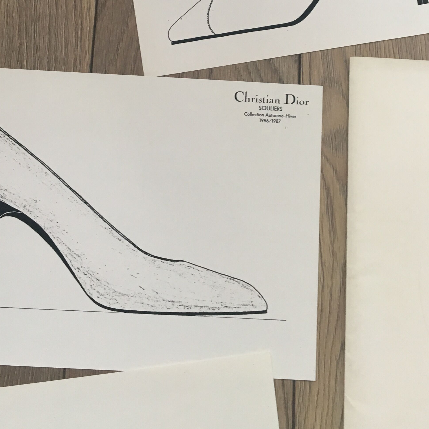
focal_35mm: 53
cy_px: 63
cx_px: 242
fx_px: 743
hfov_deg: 32.2
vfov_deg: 31.1
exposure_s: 1/33
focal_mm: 4.15
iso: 80
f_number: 2.2
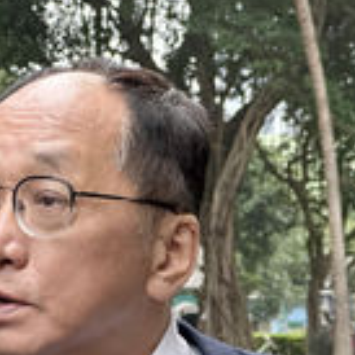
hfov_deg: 8.8
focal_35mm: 199
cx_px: 122
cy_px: 373
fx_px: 2309
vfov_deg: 8.7
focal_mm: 9
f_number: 2.8
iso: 250
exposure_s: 1/67
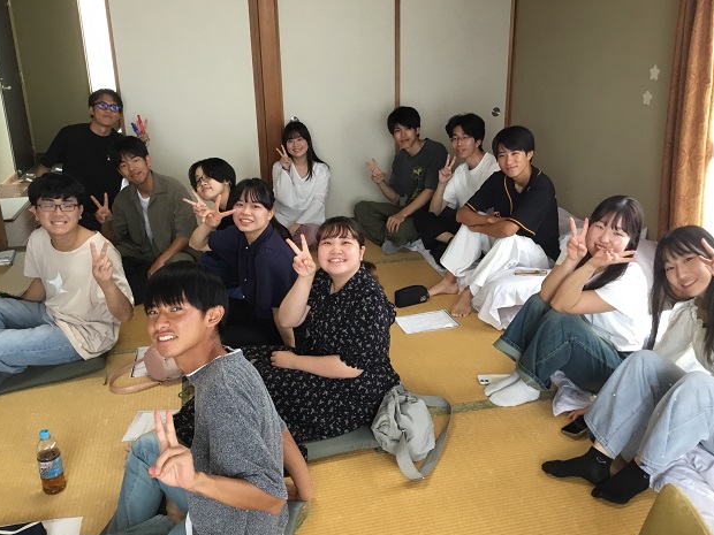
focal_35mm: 32
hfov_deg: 56.8
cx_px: 363
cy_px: 267
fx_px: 660
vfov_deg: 44.2
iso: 64
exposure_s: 1/30
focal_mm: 3.3
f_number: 2.4
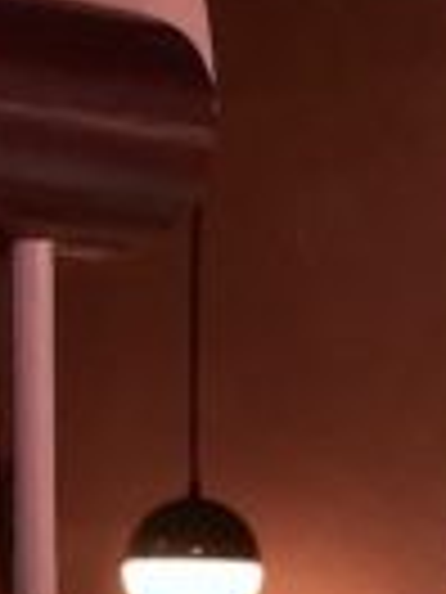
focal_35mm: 217
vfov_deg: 8.9
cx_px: 81
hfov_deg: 6.8
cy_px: 950
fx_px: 3728
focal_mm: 4
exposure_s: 1/33
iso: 32
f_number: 1.8
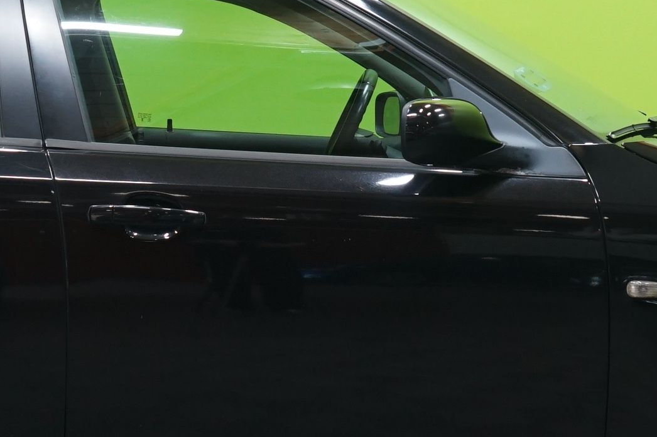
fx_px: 2335
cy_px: 177
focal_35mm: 128
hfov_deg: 15.9
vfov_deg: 10.7
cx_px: 160
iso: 800
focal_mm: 34
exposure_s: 1/20
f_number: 5.6
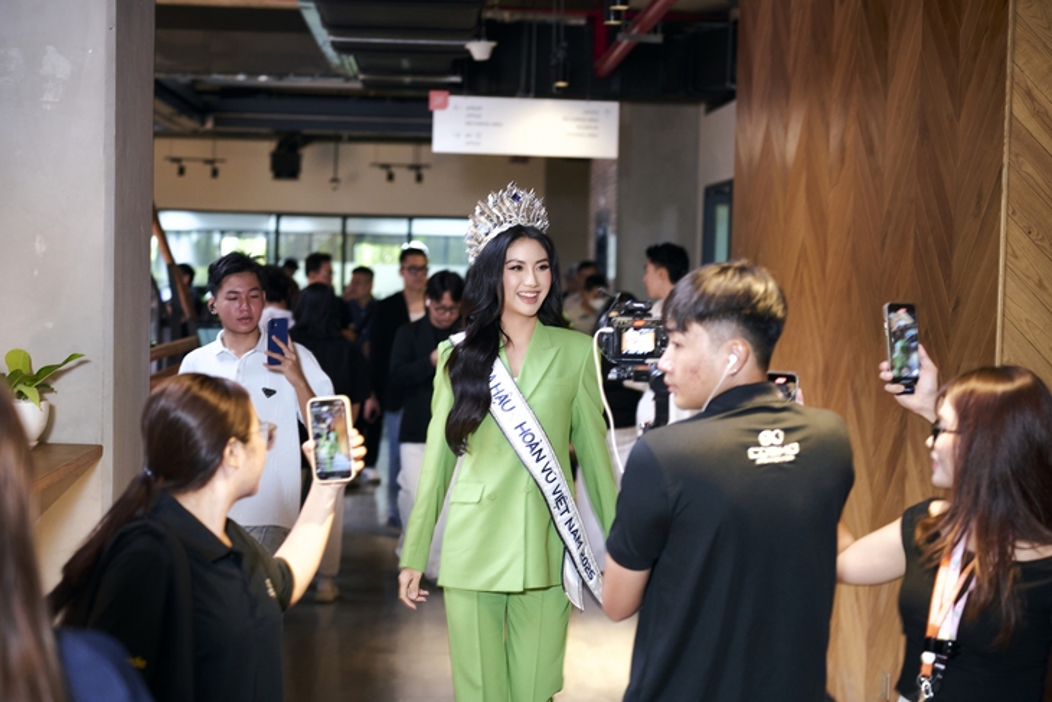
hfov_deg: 33.9
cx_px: 526
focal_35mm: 59
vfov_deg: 23.0
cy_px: 351
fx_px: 1724
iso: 800
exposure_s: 1/200
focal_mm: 59
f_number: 2.8
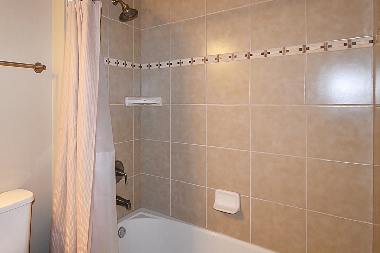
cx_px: 128
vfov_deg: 56.8
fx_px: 232
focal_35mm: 22
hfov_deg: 76.2
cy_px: 102
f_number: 4.5
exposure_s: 1/80
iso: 800
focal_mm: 10
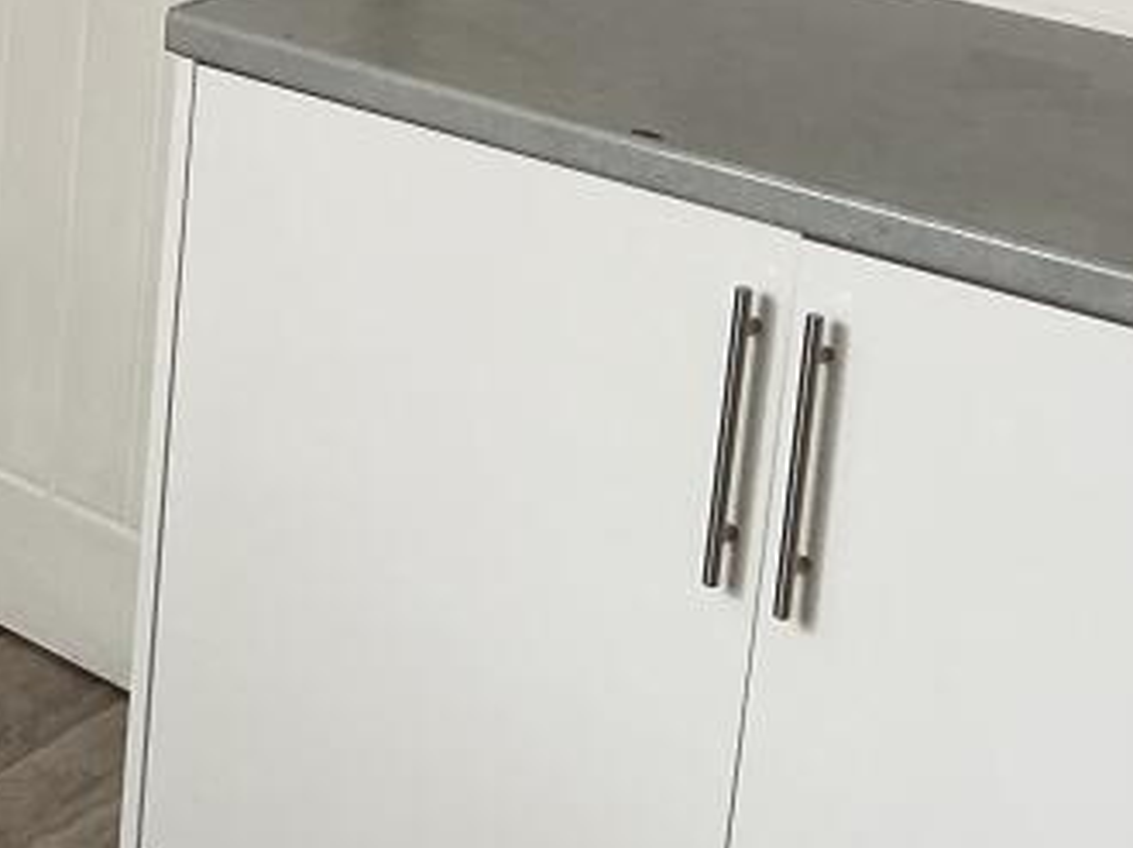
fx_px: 2944
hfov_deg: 19.5
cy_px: -295
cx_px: -467
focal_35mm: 90
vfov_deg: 15.5
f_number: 1.8
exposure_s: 1/50
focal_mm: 3
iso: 64
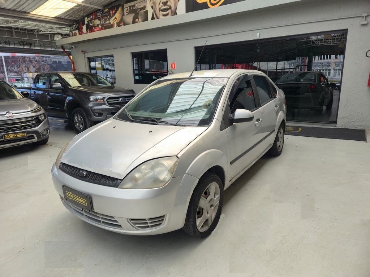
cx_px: 185
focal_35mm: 23
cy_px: 138
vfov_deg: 58.9
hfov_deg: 73.9
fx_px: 246
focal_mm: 6.3
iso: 12
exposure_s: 1/154
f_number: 1.7
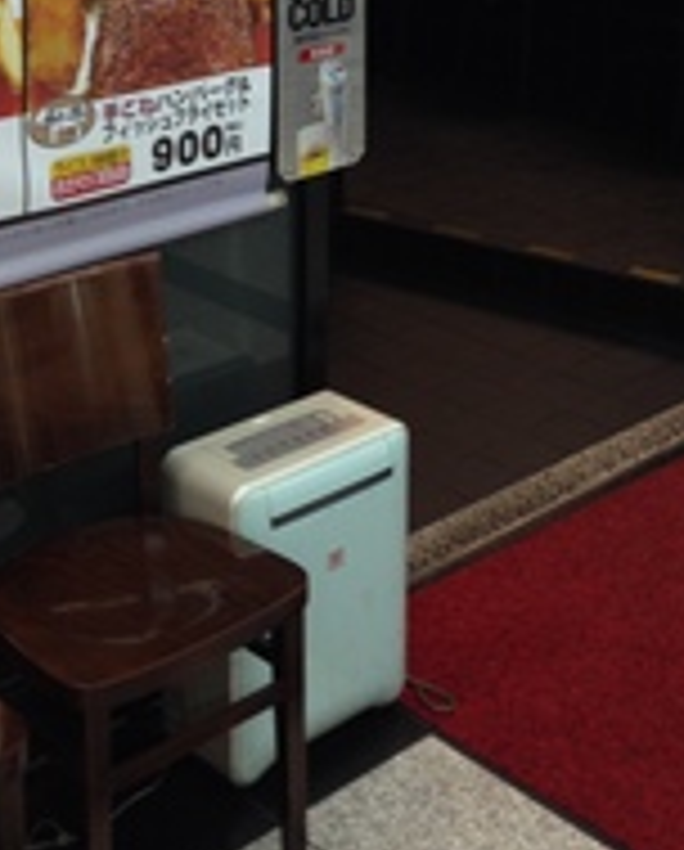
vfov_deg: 26.3
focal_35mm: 68
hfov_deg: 22.5
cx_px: 454
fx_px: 1715
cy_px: -18
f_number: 2.4
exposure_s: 1/20
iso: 80
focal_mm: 4.12
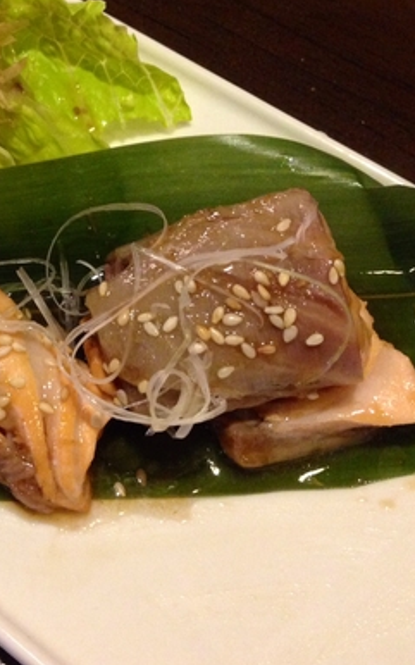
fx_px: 1050
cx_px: 29
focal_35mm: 58
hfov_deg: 21.8
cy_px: 193
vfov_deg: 34.6
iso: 400
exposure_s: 1/20
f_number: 2.4
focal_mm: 4.12
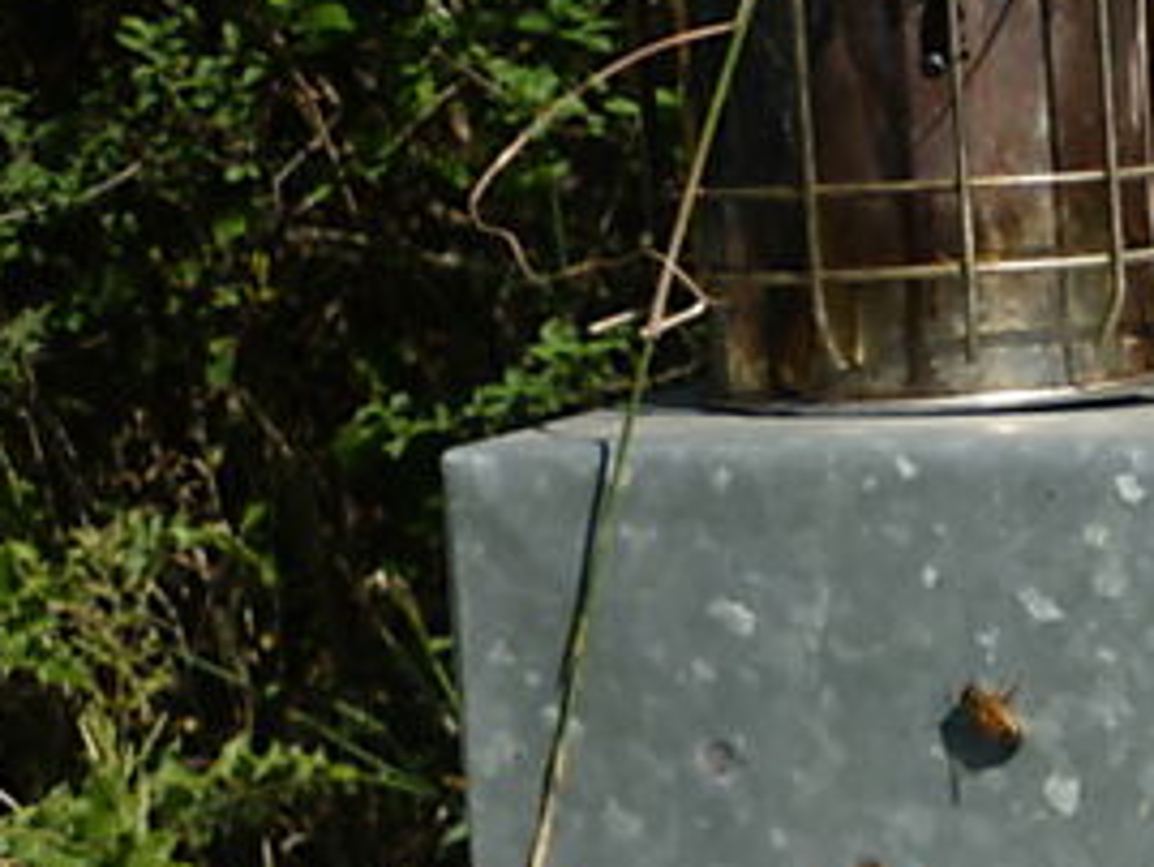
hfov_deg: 18.7
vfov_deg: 14.8
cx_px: 1480
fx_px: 3269
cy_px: 880
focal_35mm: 98
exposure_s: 1/200
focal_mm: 5.5
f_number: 8
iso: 80
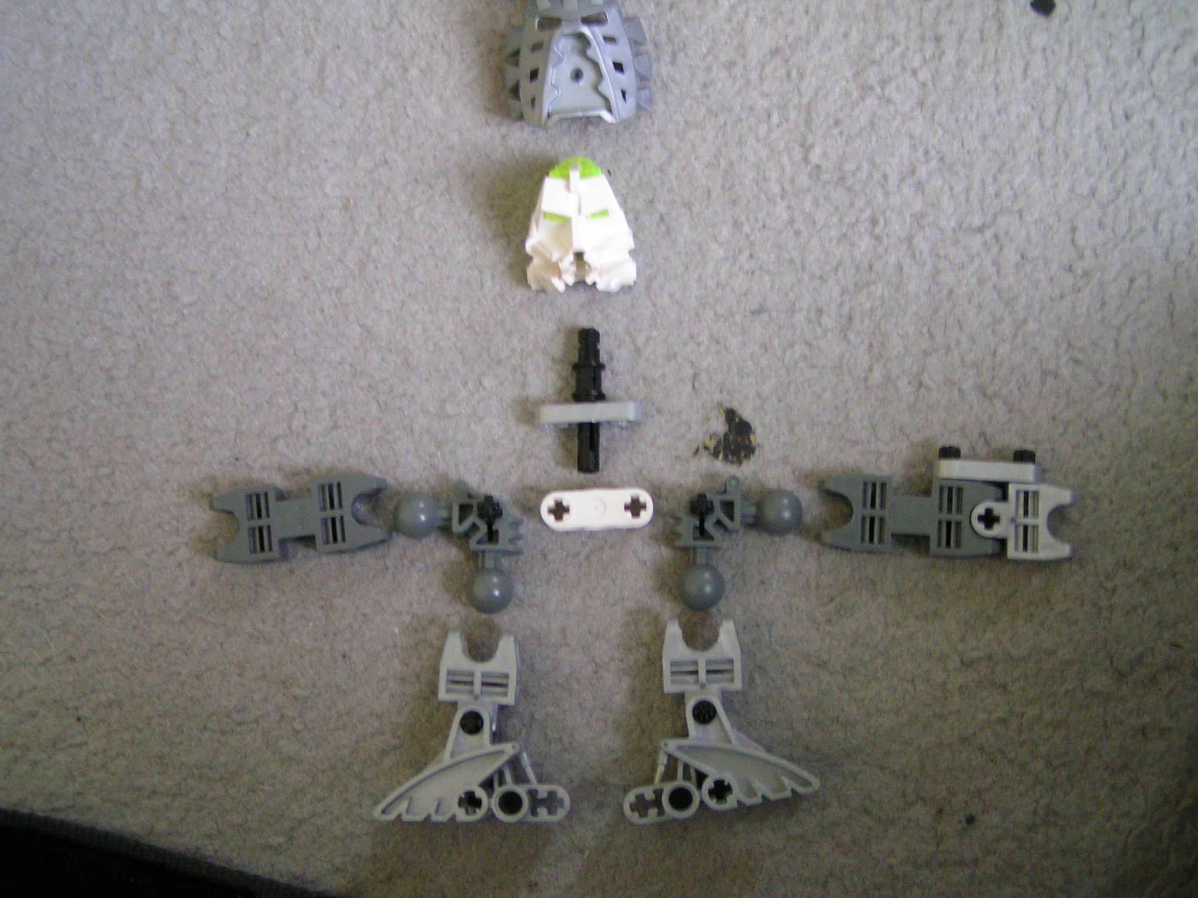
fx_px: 1315
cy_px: 449
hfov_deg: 49.0
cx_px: 599
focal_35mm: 38
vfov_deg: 37.7
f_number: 2.8
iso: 200
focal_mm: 5.8
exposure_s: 1/10
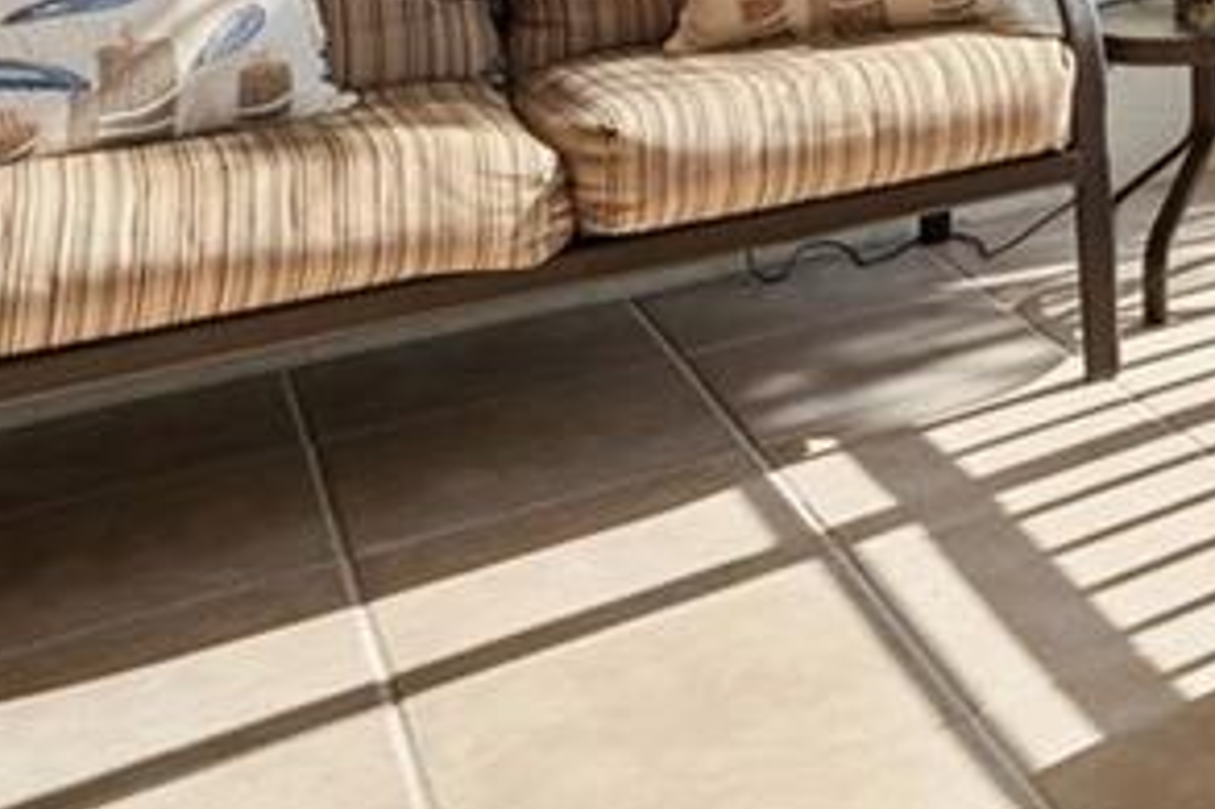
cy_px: -409
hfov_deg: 23.4
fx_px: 1889
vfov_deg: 20.6
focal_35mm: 56
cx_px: 2057
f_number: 9
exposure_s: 1/640
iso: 400
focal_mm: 16
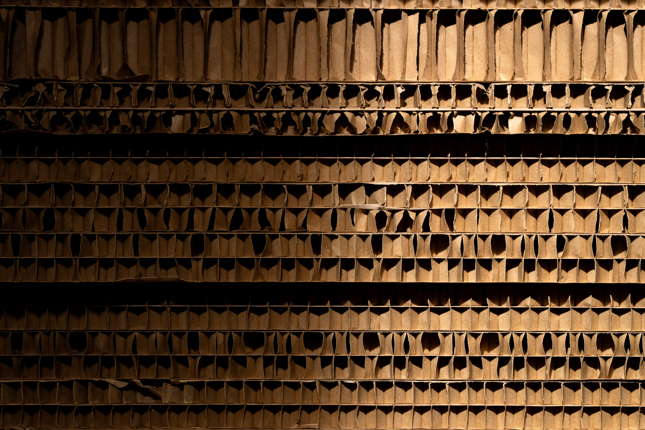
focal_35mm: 161
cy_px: 215
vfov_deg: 8.5
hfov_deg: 12.8
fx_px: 2884
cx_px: 322
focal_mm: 161
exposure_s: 1/250
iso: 500
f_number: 2.8
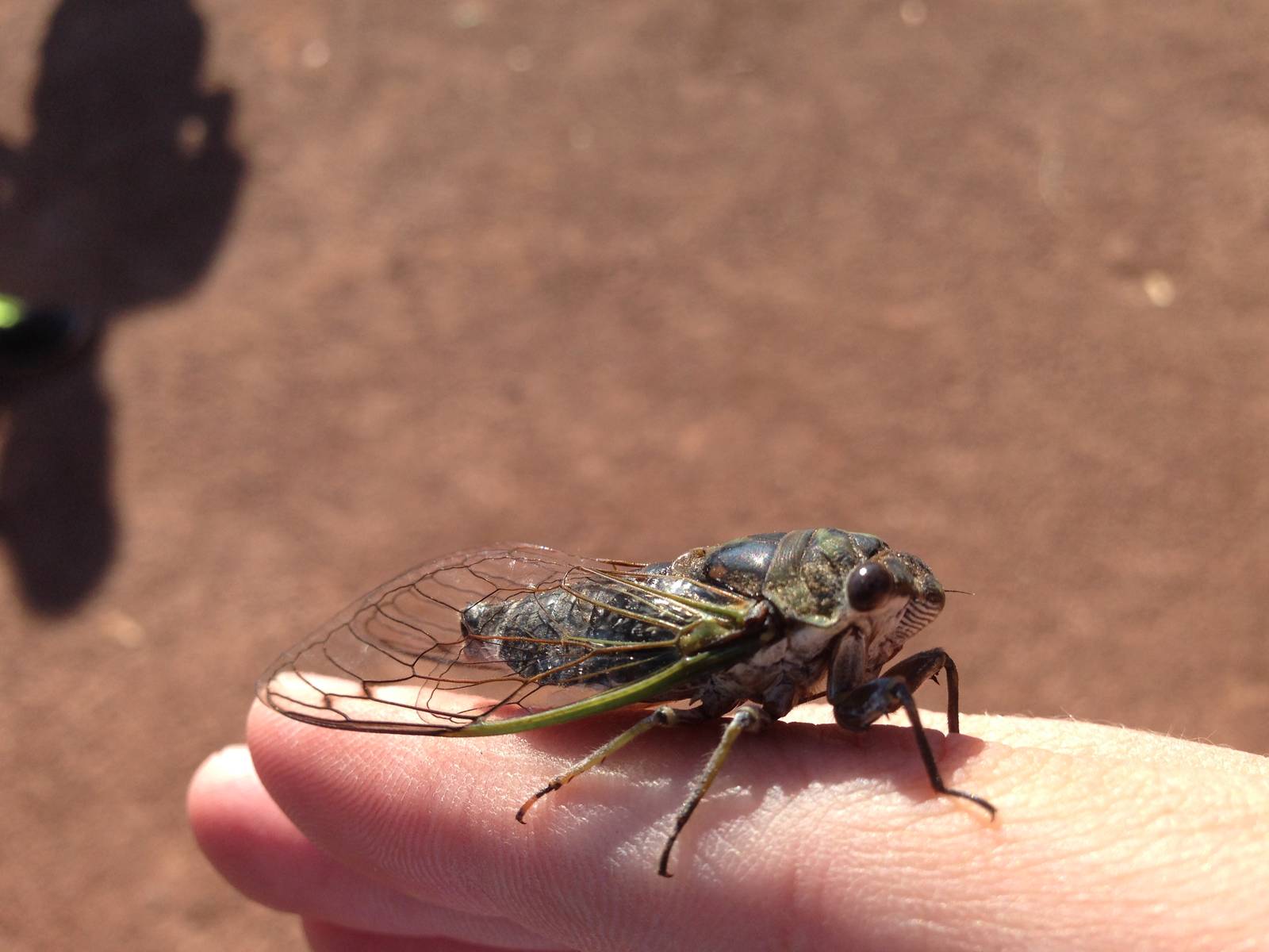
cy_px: 476
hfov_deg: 55.4
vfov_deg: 42.9
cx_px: 634
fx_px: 1210
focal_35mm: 33
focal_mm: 4.12
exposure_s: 1/775
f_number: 2.4
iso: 50
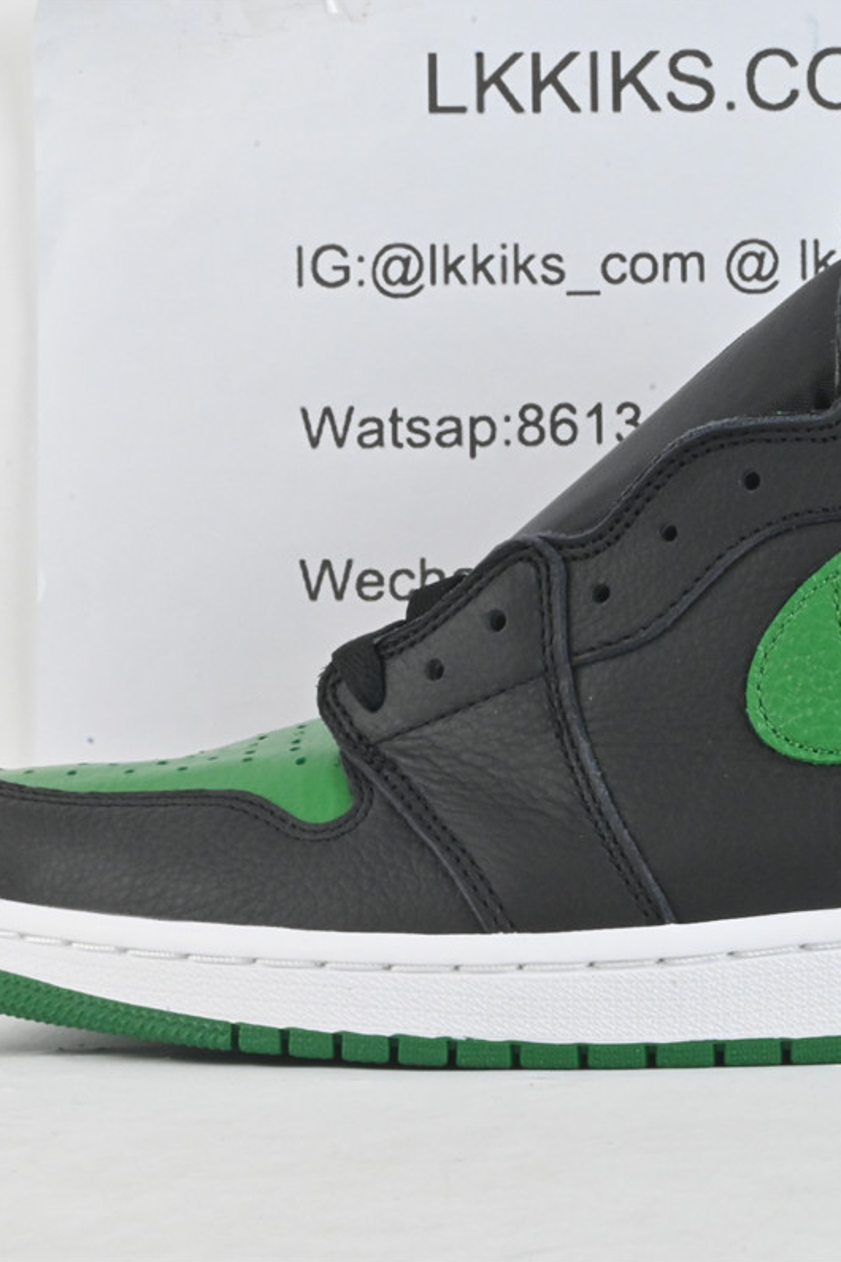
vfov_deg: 24.3
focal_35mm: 84
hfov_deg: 16.1
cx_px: 732
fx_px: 2935
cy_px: 629
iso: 1600
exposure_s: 1/10
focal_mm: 37
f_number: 36
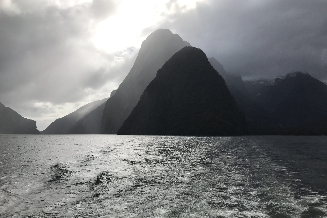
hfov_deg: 61.9
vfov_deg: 43.6
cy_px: 117
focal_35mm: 30
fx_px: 272
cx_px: 164
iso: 20
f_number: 1.8
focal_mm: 3.99
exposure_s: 1/4808
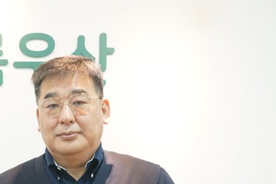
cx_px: -22
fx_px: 629
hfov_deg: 23.4
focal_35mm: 82
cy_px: 191
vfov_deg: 16.3
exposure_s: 1/8
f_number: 5.6
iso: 160
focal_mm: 31
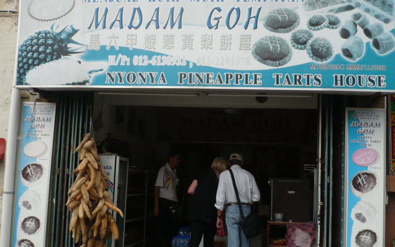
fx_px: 409
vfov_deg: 33.5
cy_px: 143
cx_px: 198
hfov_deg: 51.5
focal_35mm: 38
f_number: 2.8
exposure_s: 1/800
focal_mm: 5.8
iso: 100
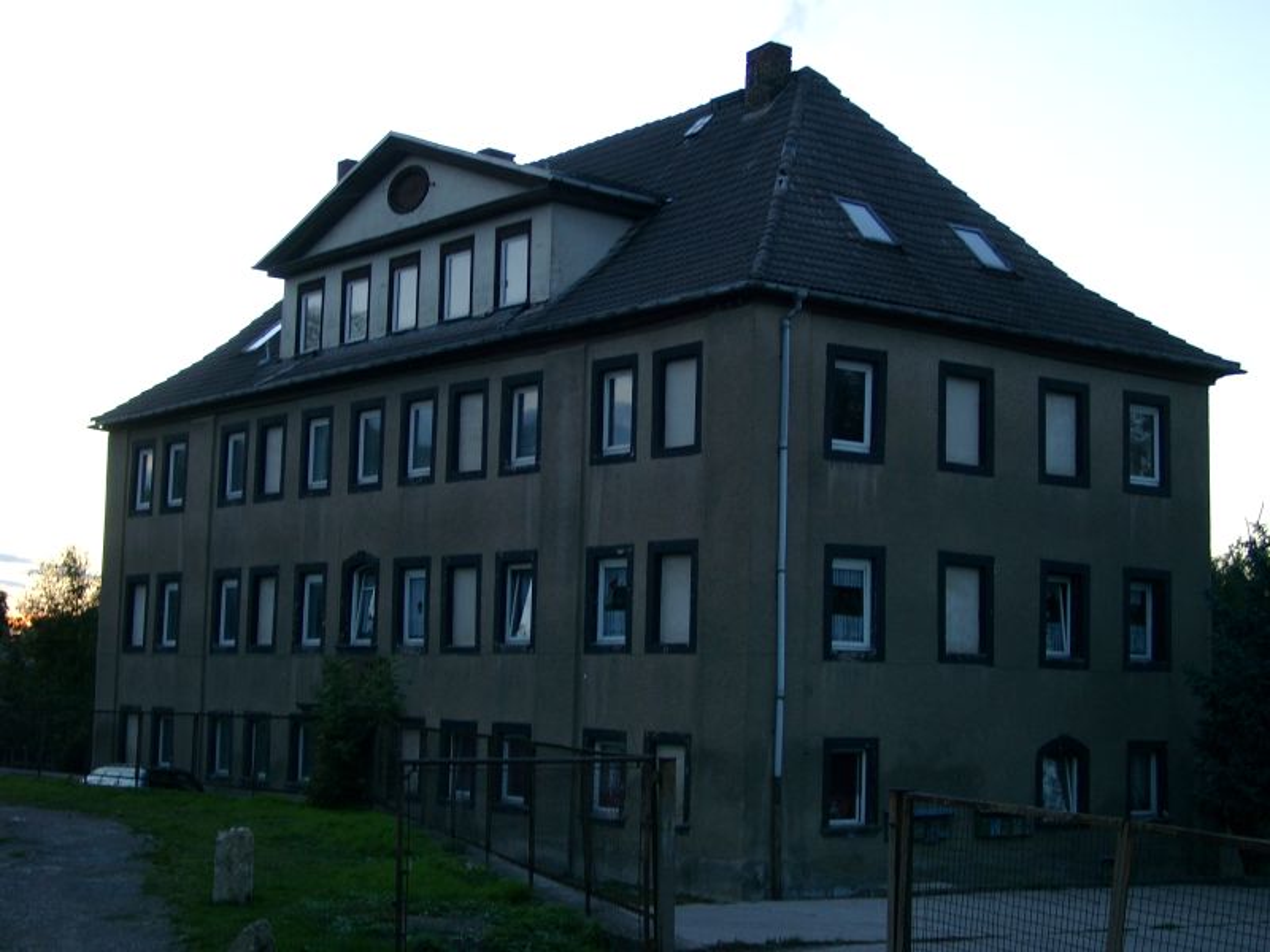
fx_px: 1944
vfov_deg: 27.5
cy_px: 476
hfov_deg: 36.2
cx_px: 635
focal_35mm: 53
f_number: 2
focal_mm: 11.05
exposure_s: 1/30
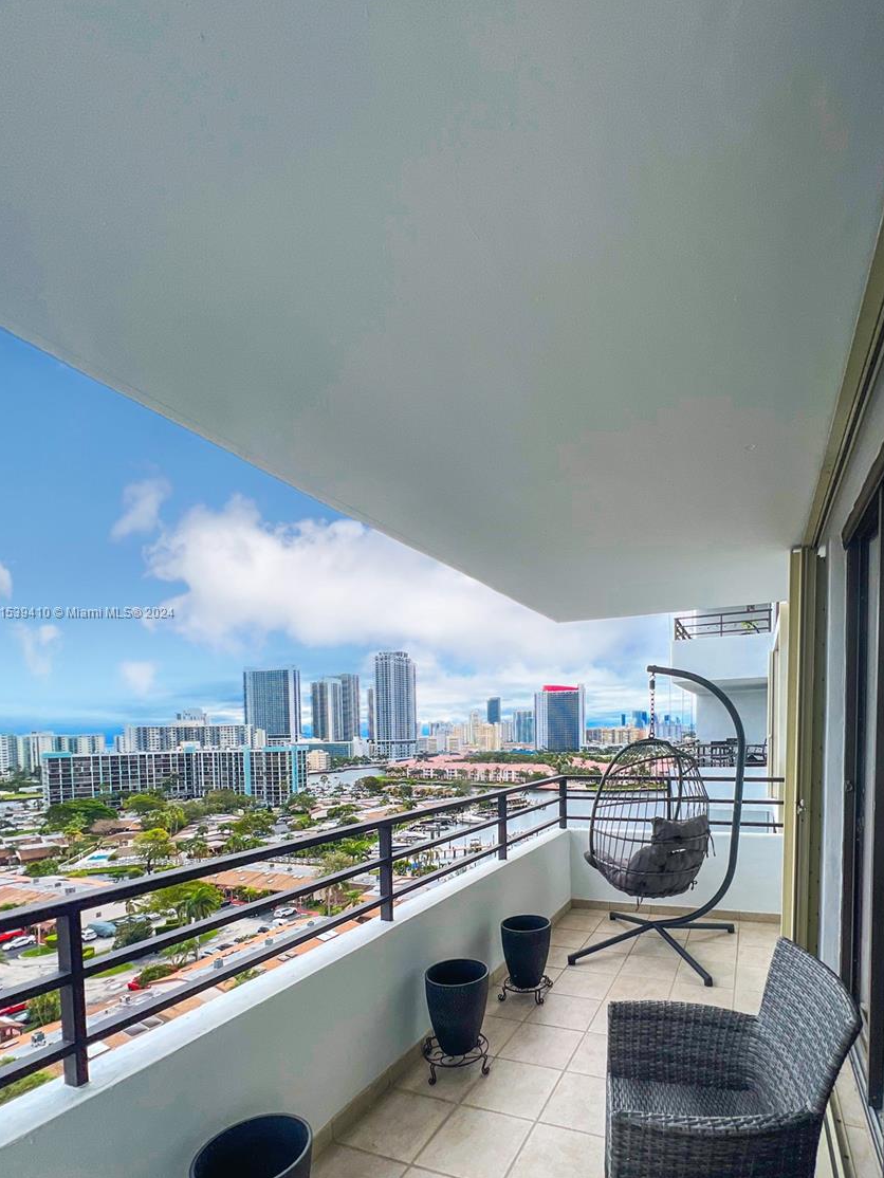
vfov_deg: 102.0
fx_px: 477
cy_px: 613
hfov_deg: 85.7
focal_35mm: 14
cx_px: 456
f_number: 1.8
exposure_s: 1/3000
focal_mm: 1.57
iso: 32
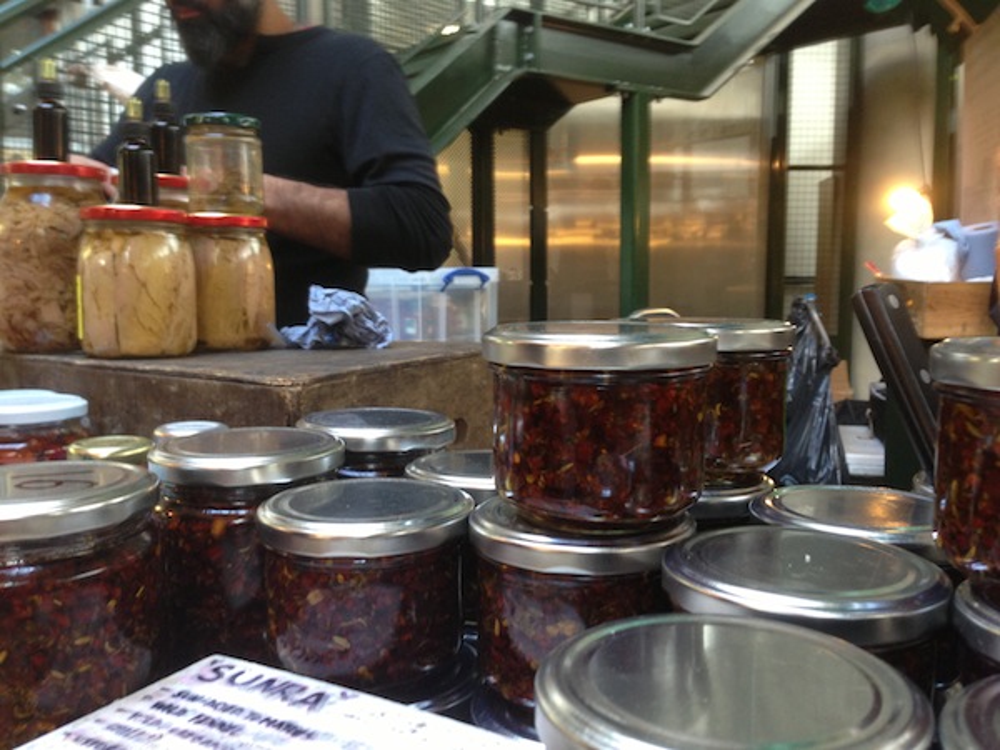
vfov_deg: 42.9
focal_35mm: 33
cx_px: 500
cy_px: 375
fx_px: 953
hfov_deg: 55.4
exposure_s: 1/20
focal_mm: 4.13
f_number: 2.4
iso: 100
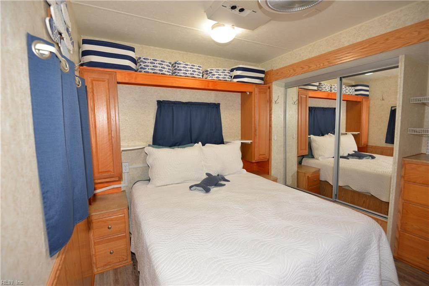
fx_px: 191
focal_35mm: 16
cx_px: 214
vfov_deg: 73.7
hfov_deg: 96.8
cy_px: 143
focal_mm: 16
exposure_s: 1/60
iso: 500
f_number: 4
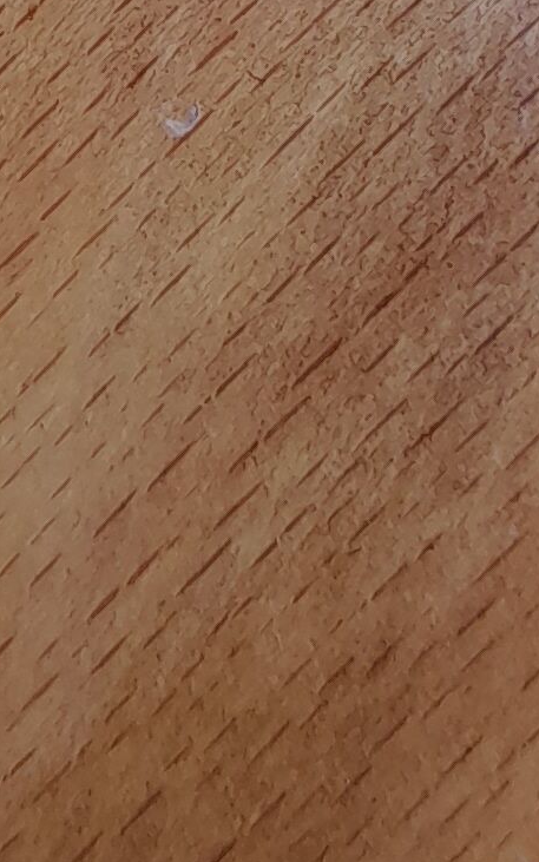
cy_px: -295
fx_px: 3407
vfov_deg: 13.8
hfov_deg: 9.0
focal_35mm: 145
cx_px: -27
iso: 20
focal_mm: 4.6
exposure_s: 1/131
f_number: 2
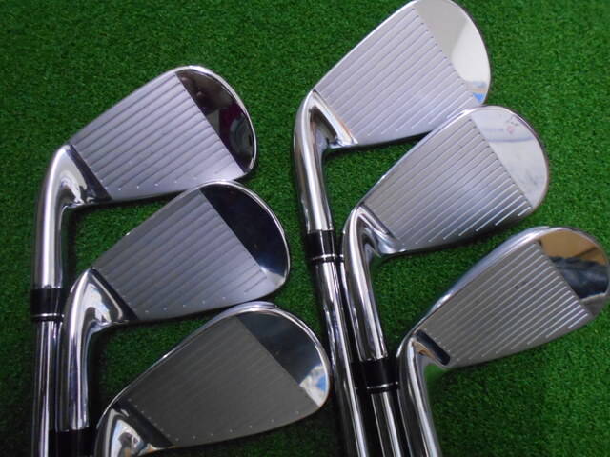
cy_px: 228
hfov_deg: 67.3
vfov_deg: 53.1
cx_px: 305
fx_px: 458
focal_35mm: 26
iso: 800
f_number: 3.2
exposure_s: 1/80
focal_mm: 4.6
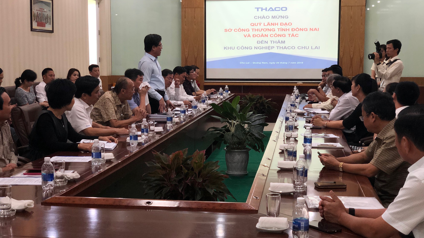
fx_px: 641
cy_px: 120
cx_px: 211
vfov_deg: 21.1
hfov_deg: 36.6
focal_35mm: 57
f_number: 2.4
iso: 50
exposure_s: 1/50
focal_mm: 6
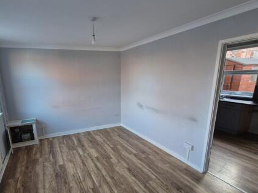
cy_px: 110
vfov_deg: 71.3
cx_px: 100
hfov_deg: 86.3
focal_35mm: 18
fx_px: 134
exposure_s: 1/50
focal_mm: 2.2
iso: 125
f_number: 2.2
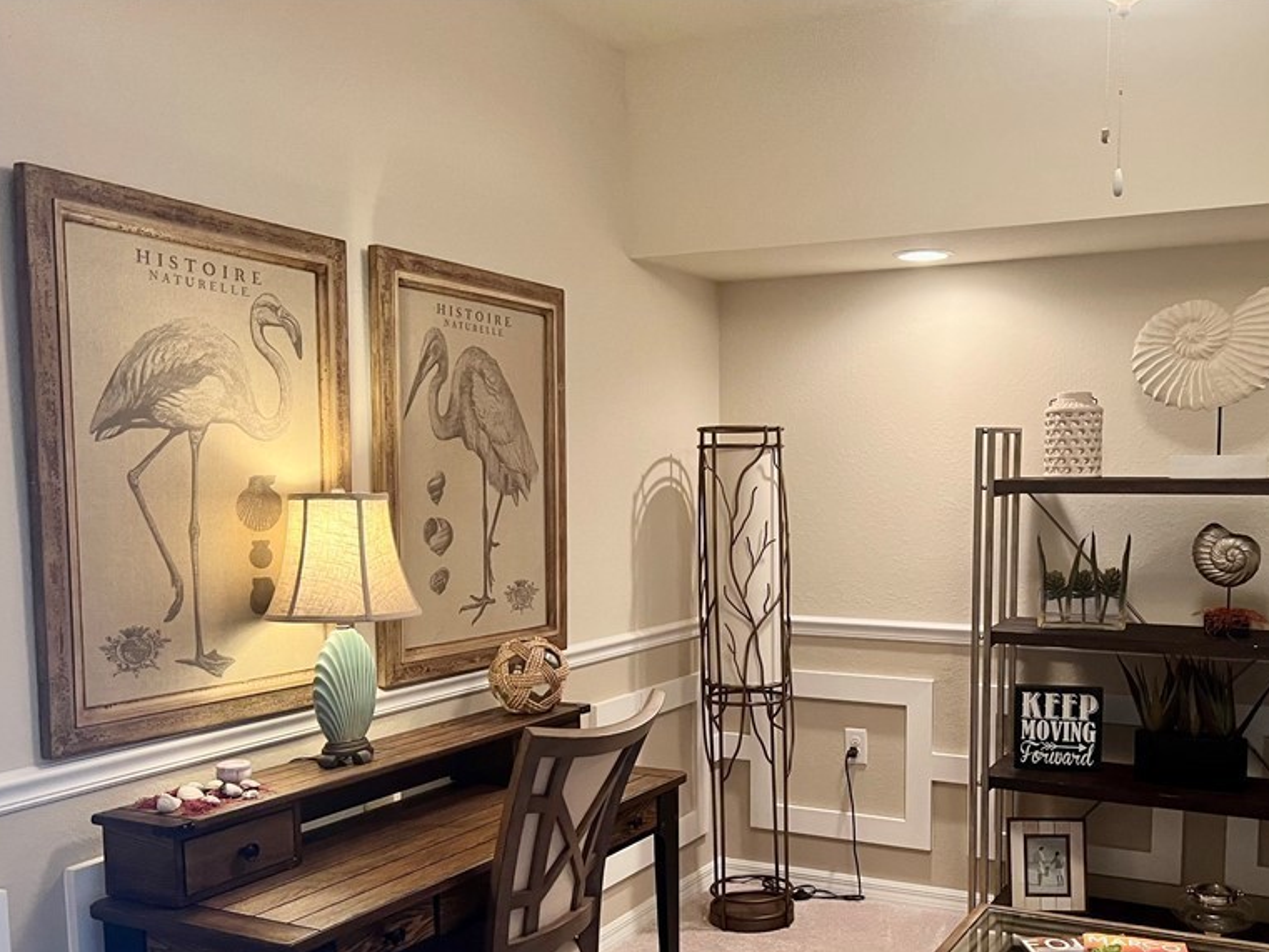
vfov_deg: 40.2
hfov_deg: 52.3
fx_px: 1283
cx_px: 759
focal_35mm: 35
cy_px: 635
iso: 200
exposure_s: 1/60
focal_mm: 5.7
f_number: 1.5
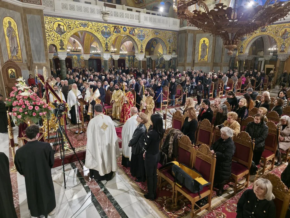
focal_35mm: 23
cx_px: 145
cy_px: 109
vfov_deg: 58.9
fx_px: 193
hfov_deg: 73.9
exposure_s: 1/50
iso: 320
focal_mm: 6.3
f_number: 1.7
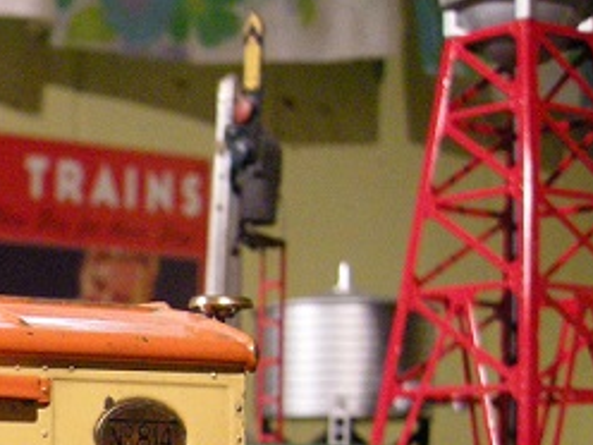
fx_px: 1936
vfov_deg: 12.7
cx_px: -330
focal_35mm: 113
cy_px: 591
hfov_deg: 15.8
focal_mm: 7.5
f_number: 2.7
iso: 400
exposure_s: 1/12.6
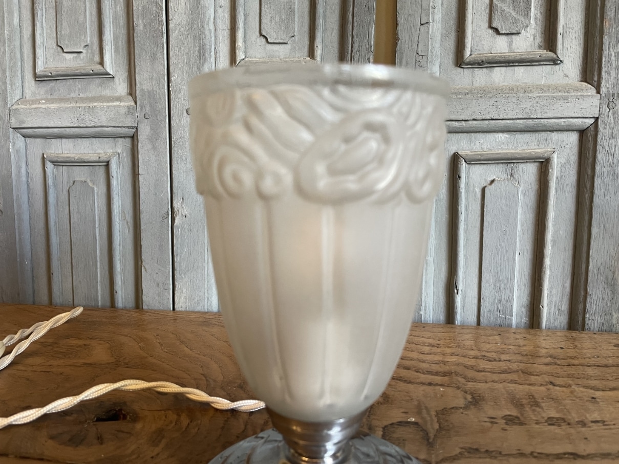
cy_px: 232
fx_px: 465
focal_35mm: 26
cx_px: 310
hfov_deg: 67.3
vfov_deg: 53.1
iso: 200
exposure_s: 1/50
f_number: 1.6
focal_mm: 4.2
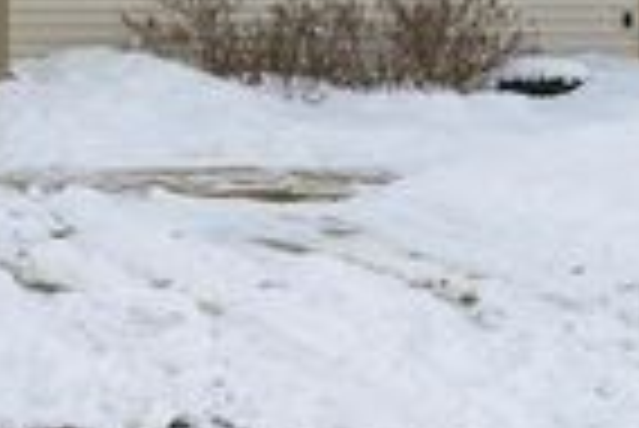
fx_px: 2061
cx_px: -50
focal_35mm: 116
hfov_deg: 17.1
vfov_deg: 11.6
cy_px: -88
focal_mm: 33
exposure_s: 1/1600
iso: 400
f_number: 10
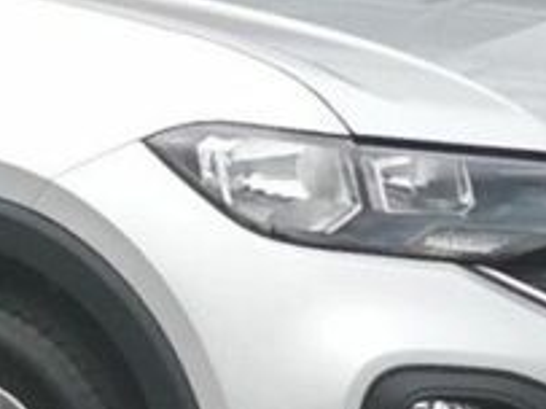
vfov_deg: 18.4
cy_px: 172
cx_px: -188
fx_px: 1261
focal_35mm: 80
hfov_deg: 21.7
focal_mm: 5.58
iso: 50
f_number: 1.8
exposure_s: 1/765
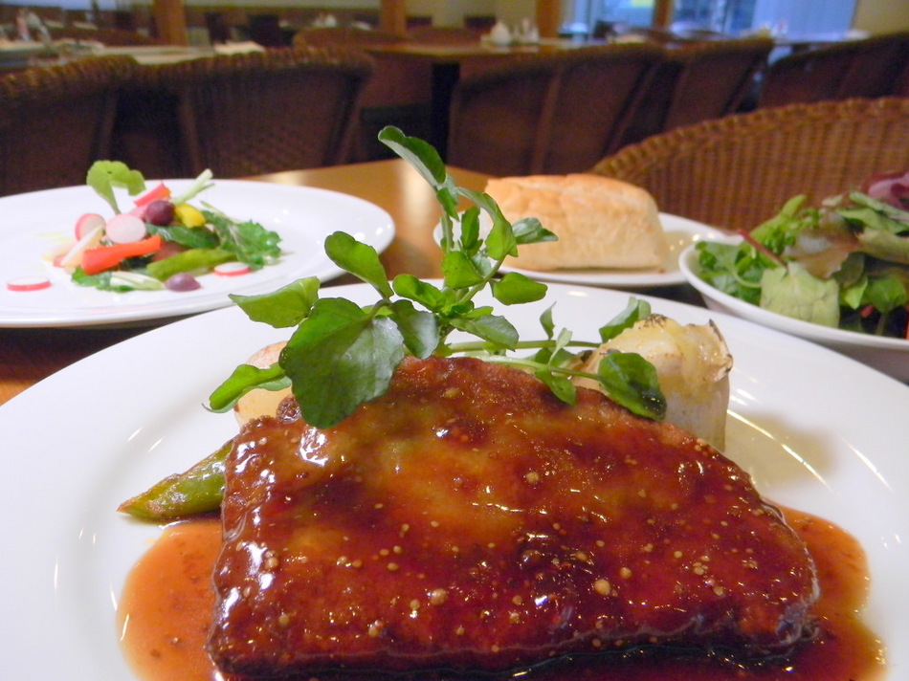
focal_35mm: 28
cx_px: 454
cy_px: 340
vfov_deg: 49.7
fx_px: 735
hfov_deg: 63.5
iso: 333
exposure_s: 1/30
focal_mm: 5
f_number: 3.5
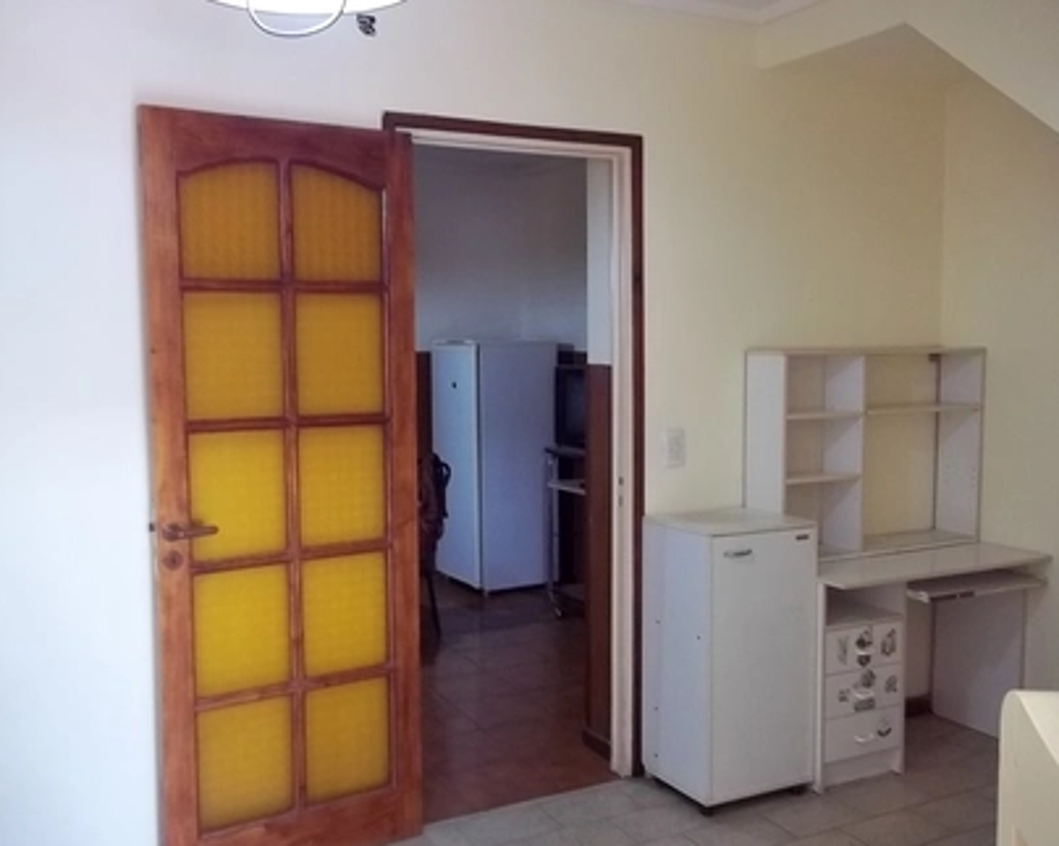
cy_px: 430
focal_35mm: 34
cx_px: 519
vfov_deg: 43.3
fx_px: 1065
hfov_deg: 52.9
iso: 160
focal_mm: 5.7
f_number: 2.9
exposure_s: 1/13
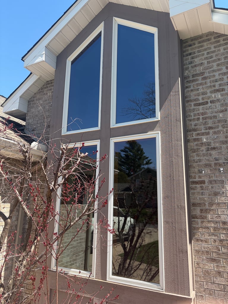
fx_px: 228
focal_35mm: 26
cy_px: 152
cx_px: 114
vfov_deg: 67.3
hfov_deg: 53.1
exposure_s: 1/1287
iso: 50
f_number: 1.6
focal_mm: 5.96
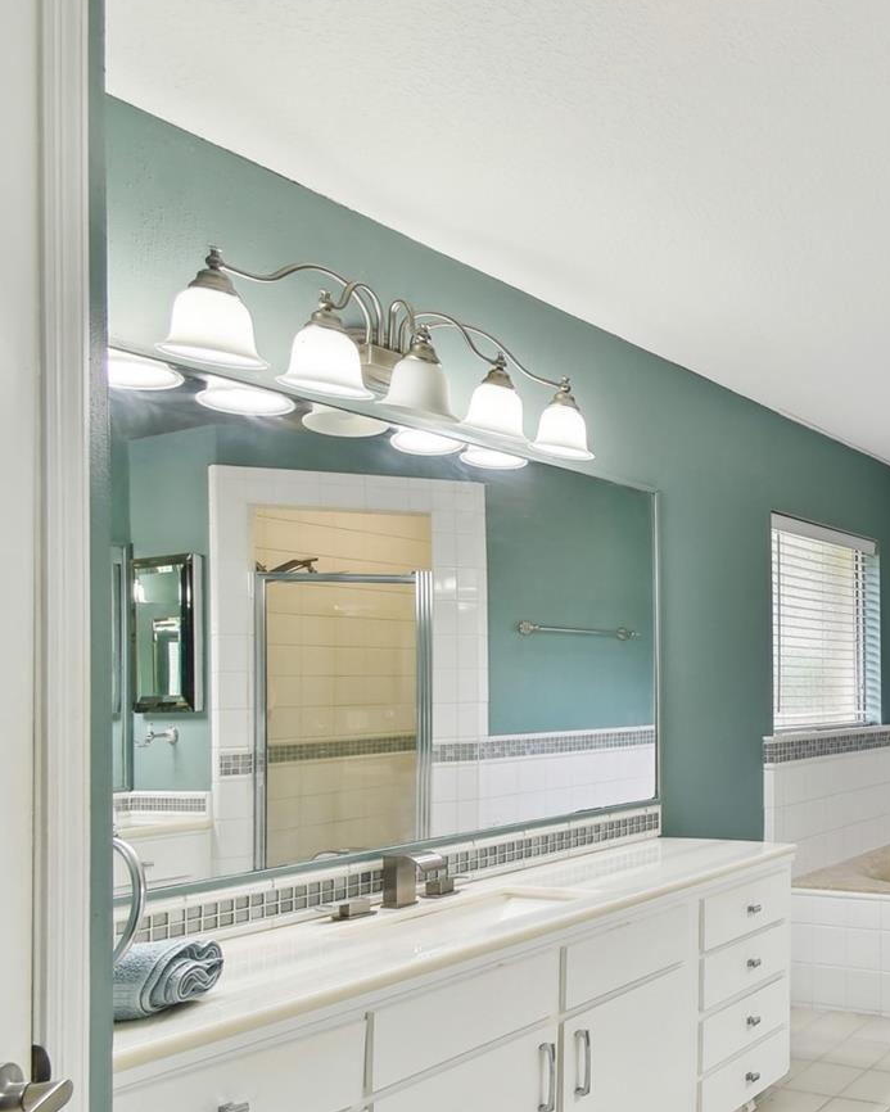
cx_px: 997
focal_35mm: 26
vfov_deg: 65.4
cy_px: 668
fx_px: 856
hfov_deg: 42.2
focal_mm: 10
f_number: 7.1
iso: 100
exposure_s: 1/15
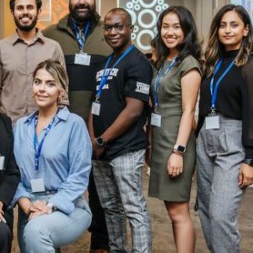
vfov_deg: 23.6
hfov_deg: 22.8
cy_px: 152
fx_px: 604
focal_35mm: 73
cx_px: 4
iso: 3200
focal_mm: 31
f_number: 4
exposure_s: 1/200
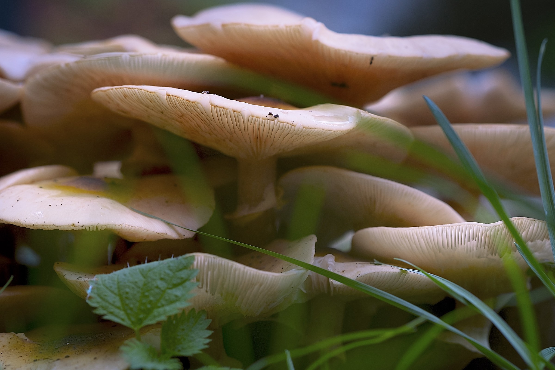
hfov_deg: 22.6
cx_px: 278
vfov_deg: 15.2
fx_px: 1387
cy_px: 185
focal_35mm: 90
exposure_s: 1/30
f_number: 5
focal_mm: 60
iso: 100
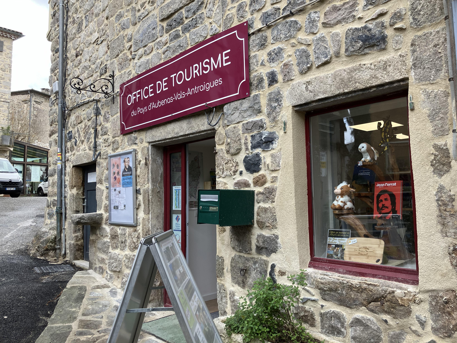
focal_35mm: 28
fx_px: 370
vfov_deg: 49.7
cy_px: 172
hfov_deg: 63.4
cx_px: 228
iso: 32
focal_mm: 3.99
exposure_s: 1/271
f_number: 1.8
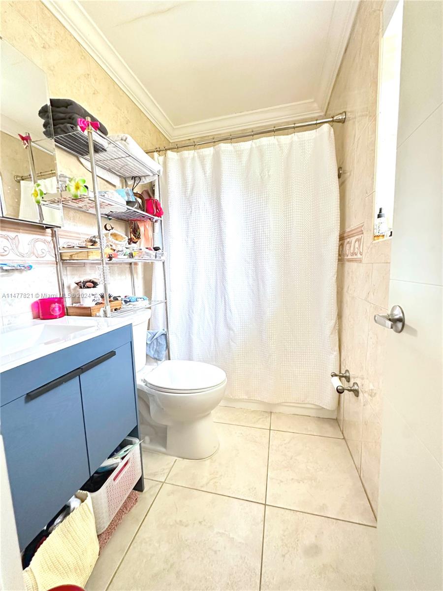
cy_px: 296
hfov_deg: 85.7
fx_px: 239
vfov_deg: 102.1
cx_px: 222
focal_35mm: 14
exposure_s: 1/60
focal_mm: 2.22
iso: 800
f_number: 2.2
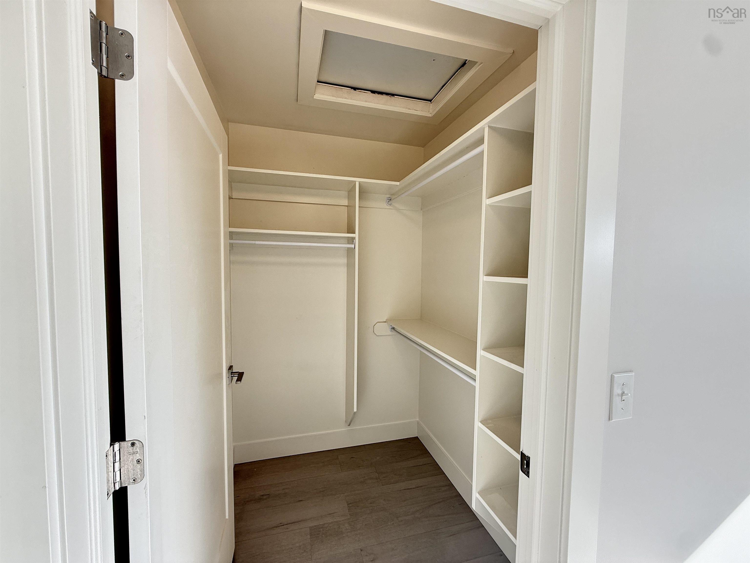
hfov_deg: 102.1
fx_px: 303
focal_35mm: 14
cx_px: 375
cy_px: 282
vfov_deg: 85.7
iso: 80
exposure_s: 1/120
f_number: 2.2
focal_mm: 2.22
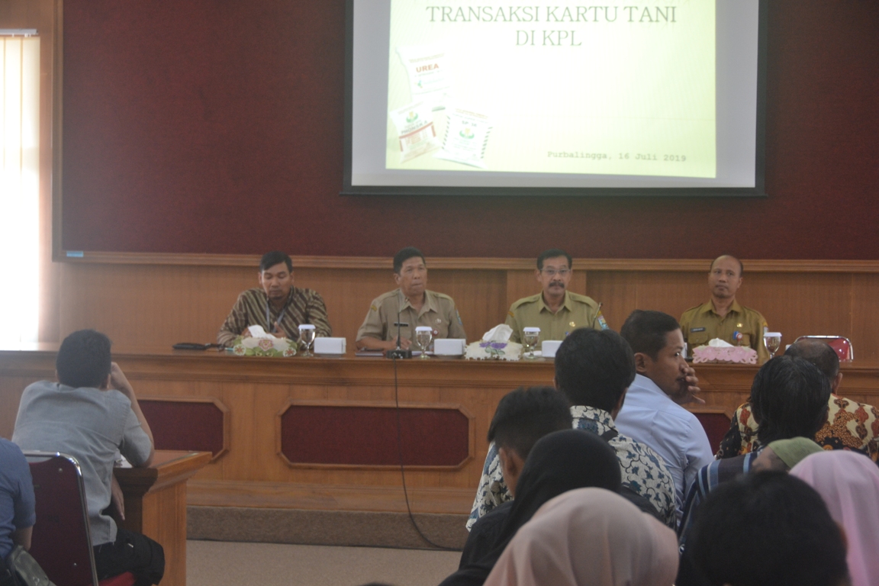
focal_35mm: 75
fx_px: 1831
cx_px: 440
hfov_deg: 27.0
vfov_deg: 18.2
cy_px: 293
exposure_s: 1/15
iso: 640
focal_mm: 50
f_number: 4.8
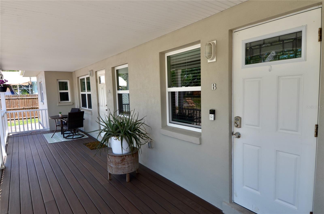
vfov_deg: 59.2
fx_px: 189
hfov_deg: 81.3
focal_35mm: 21
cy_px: 107
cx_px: 162
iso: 140
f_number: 8
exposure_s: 1/250
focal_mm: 14
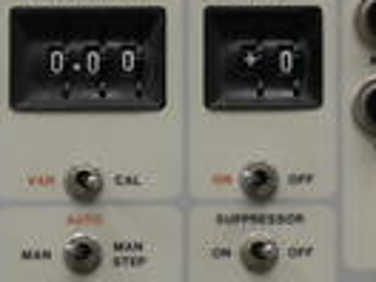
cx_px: 498
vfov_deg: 3.8
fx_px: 4280
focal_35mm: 394
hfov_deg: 5.0
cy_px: 3
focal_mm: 65
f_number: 11
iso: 400
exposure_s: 1/13
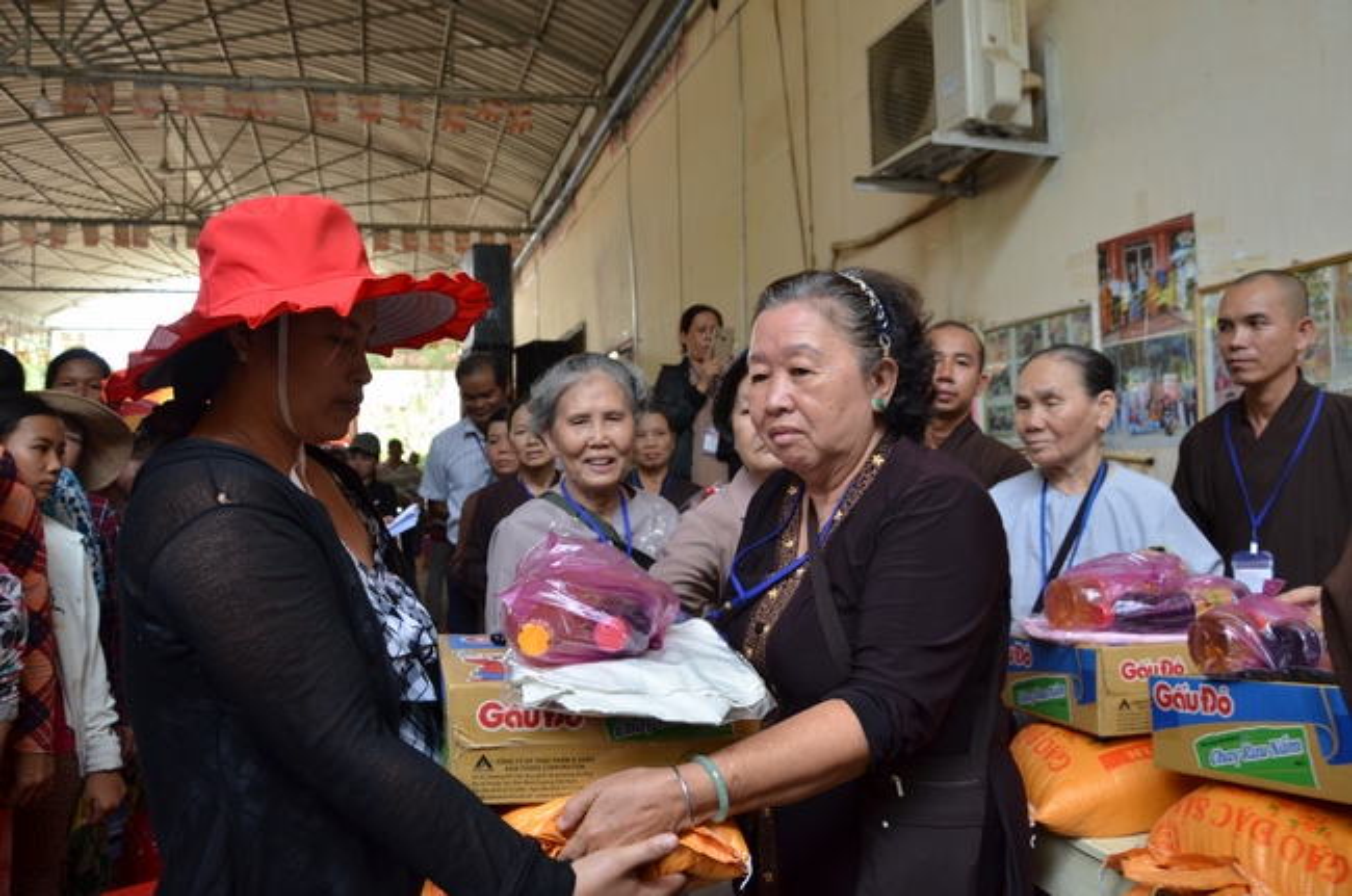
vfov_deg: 47.8
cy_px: 448
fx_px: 1012
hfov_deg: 67.5
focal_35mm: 27
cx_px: 676
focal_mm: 18
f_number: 6.3
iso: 640
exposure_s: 1/160
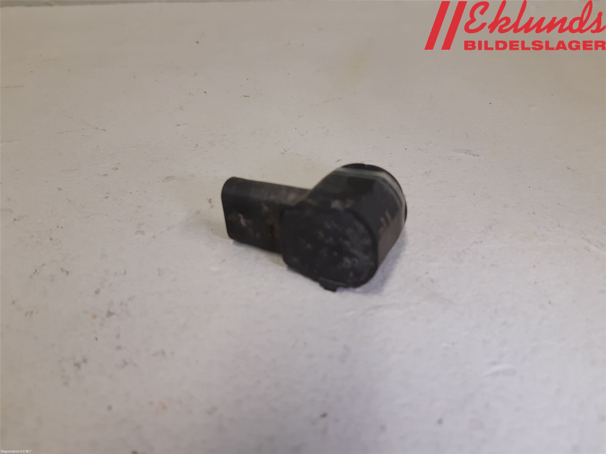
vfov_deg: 53.1
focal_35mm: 26
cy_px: 227
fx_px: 455
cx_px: 303
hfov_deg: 67.3
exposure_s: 1/50
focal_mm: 3.93
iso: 125
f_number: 1.7
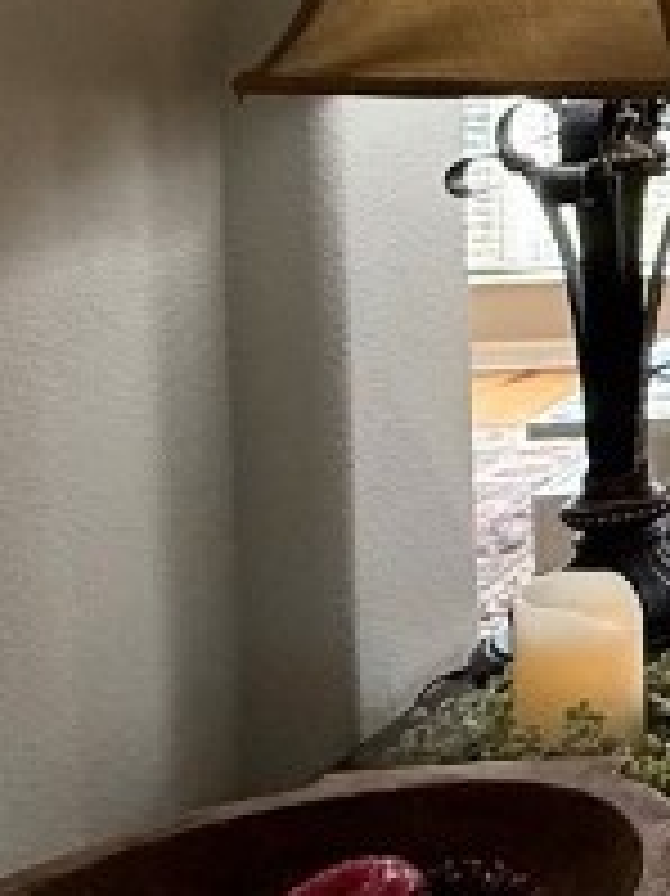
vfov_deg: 25.5
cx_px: 1763
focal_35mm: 72
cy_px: -32
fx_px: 1860
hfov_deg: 13.0
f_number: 2.2
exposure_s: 1/120
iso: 125
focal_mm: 2.22
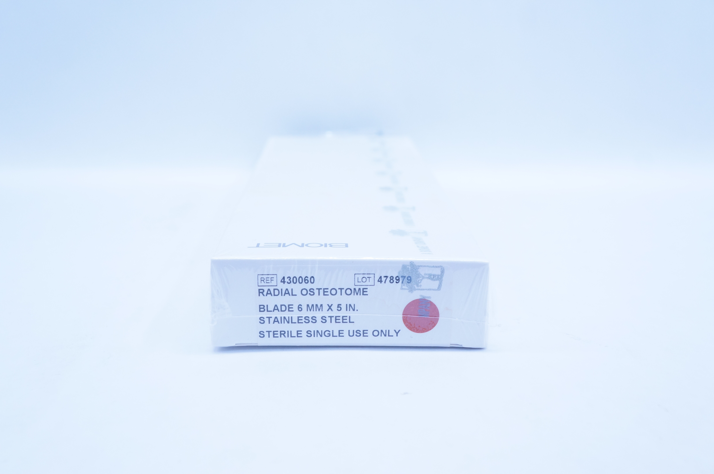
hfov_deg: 48.0
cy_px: 237
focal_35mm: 40
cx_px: 357
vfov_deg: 32.9
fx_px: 802
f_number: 5.6
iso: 800
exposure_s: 1/160
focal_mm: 27
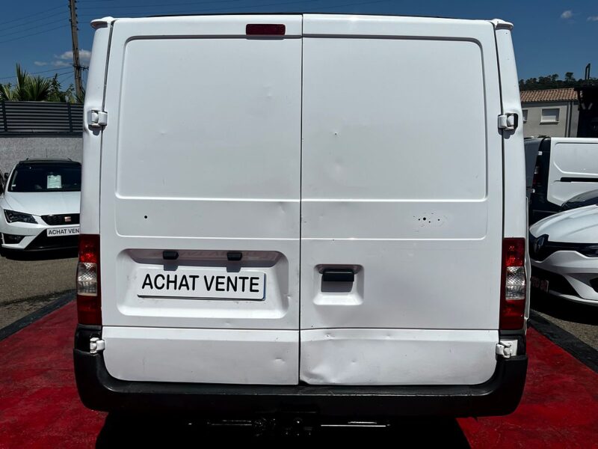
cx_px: 299
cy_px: 224
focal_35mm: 26
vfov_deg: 53.1
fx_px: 449
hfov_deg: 67.3
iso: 50
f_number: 1.6
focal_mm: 5.1
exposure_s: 1/15152
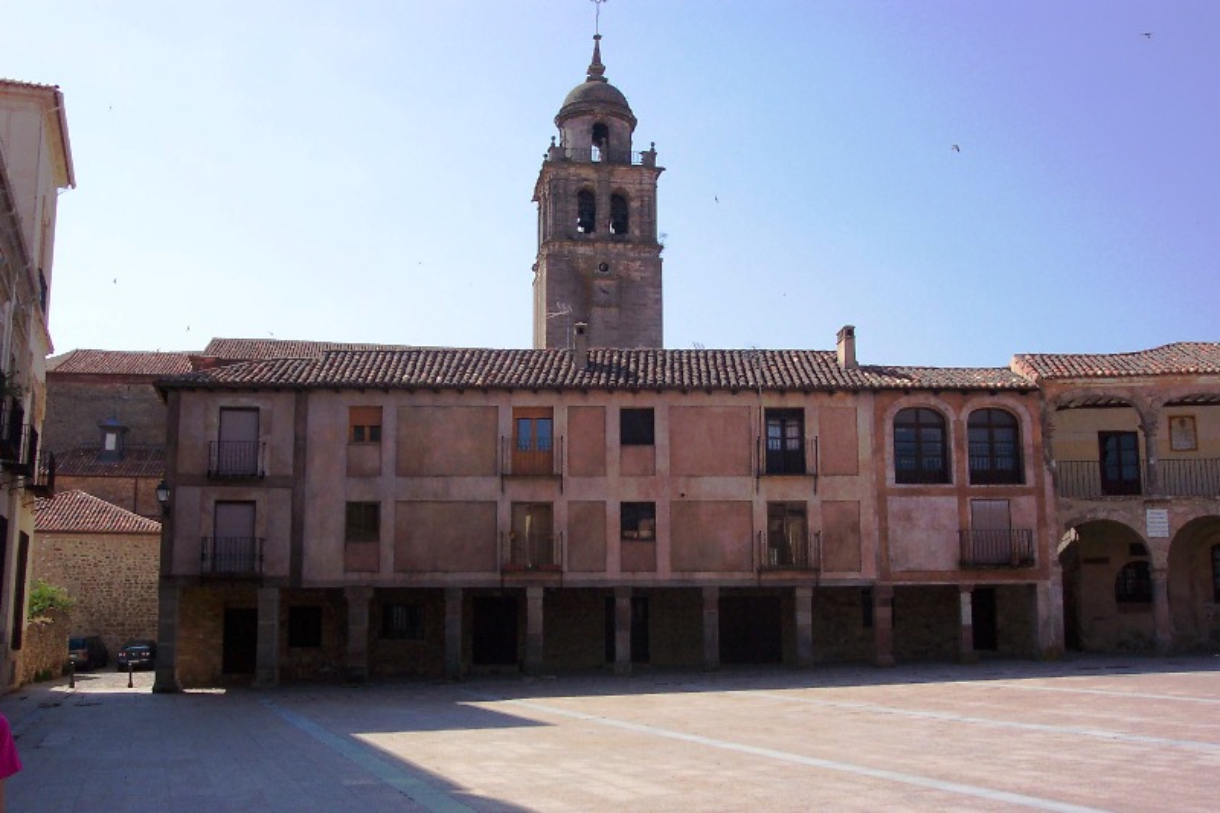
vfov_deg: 35.0
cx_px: 610
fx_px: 1287
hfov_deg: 50.7
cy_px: 406
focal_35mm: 38
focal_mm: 8
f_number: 4.8
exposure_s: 1/700
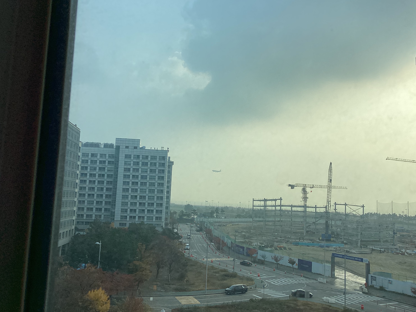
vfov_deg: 41.8
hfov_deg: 53.9
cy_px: 150
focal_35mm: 34
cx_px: 220
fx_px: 409
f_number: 2.4
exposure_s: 1/1253
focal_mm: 3.3
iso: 25
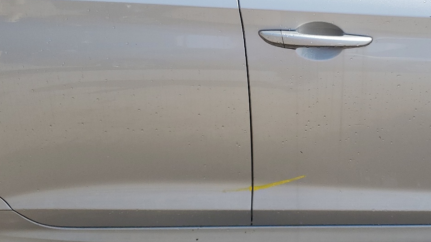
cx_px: 286
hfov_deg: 42.3
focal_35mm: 48
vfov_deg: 24.7
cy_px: 73
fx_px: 549
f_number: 1.5
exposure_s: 1/3333
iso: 50
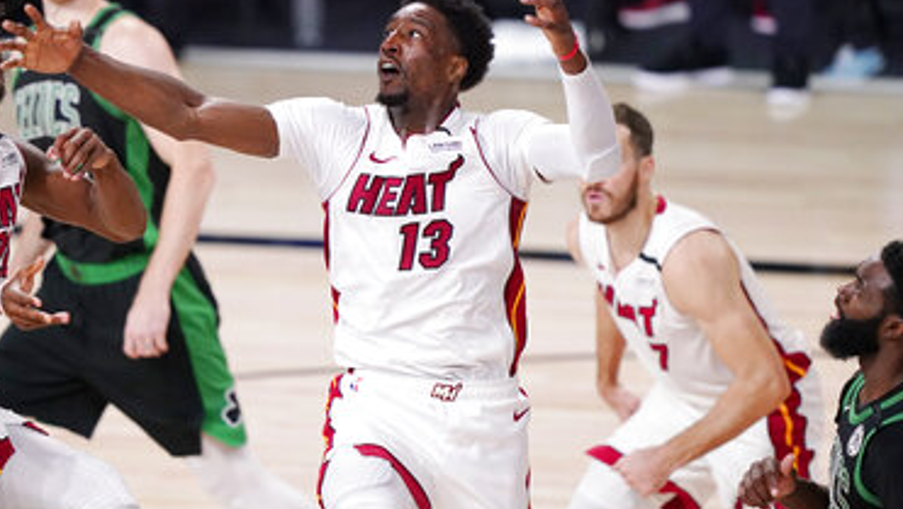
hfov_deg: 3.7
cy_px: 169
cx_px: 319
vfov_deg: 2.1
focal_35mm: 578
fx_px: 13845
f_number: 2.8
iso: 4000
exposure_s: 1/2000
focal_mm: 400
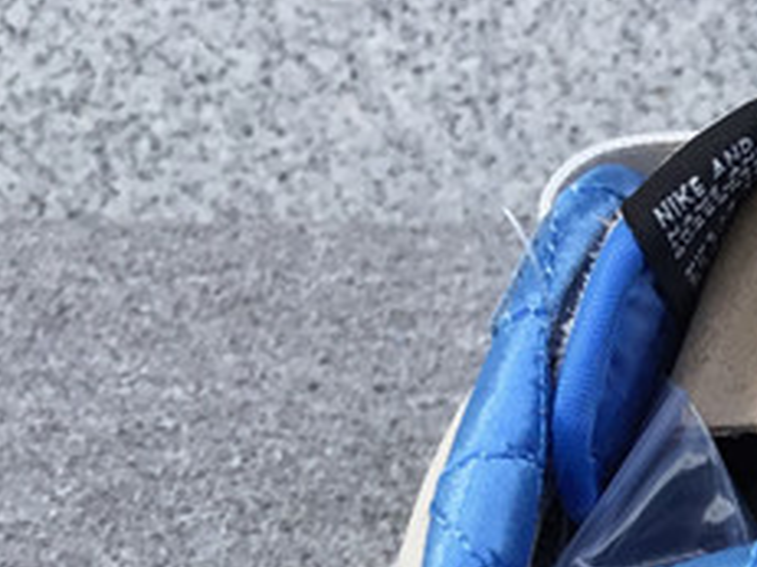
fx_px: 2645
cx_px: 1180
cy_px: 867
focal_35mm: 121
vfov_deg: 11.7
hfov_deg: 15.0
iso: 25
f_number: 2.4
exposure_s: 1/163
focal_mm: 3.3
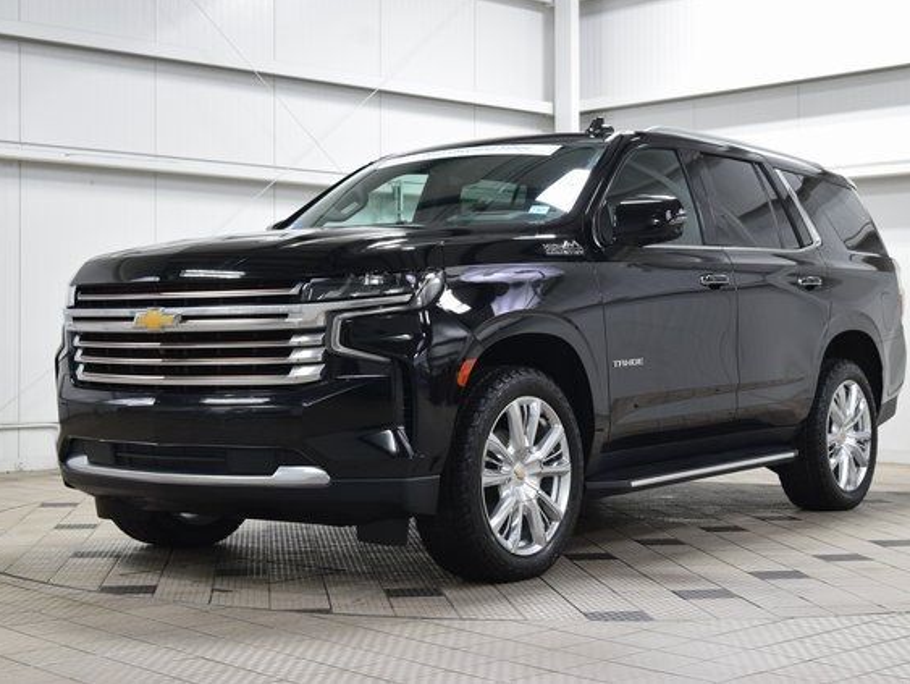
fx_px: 1552
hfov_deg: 32.7
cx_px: 483
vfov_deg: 24.8
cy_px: 340
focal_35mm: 59
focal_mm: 36
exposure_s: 1/15
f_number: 6.3
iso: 640
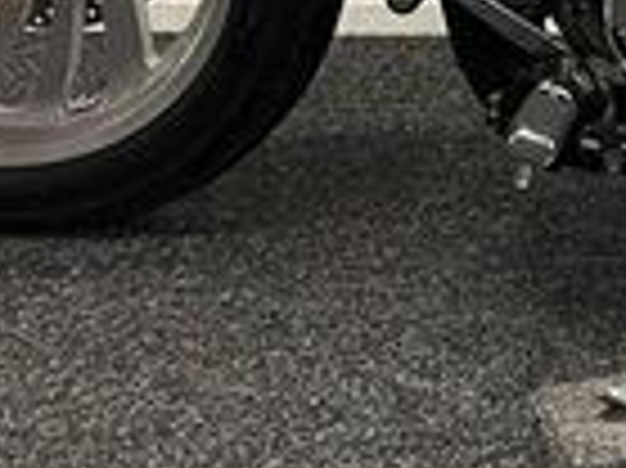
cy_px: -194
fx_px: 2168
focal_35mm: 120
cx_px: 977
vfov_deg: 11.9
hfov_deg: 15.1
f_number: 1.6
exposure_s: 1/50
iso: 125
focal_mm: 5.1
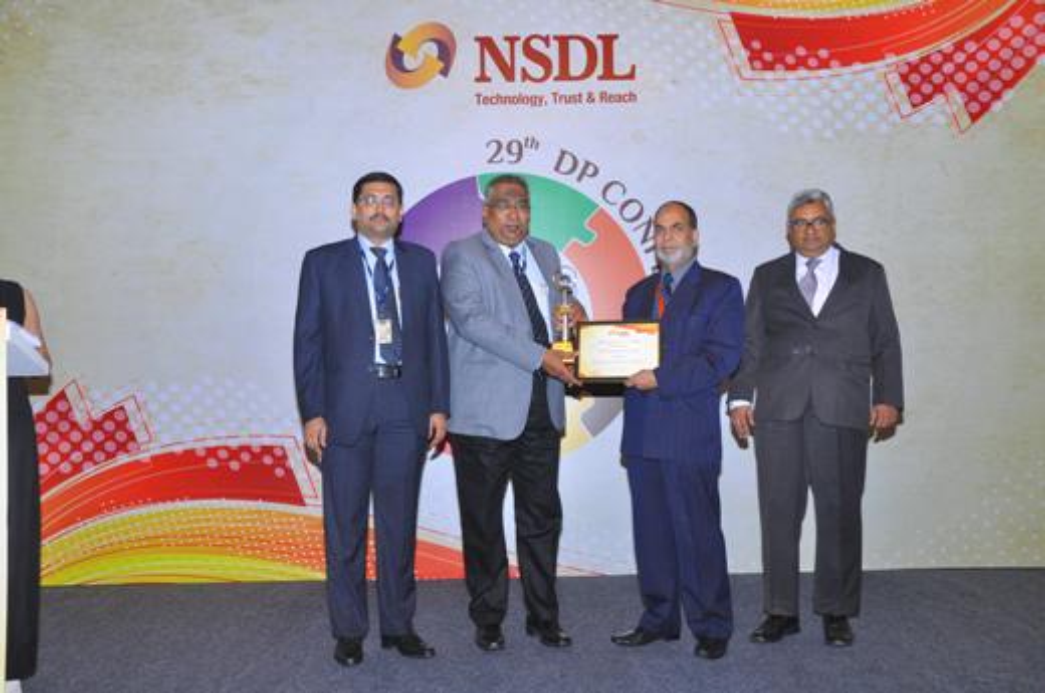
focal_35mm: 42
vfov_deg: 31.8
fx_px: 1217
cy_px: 346
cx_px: 522
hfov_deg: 46.5
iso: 1250
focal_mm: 28
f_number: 6.3
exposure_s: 1/80
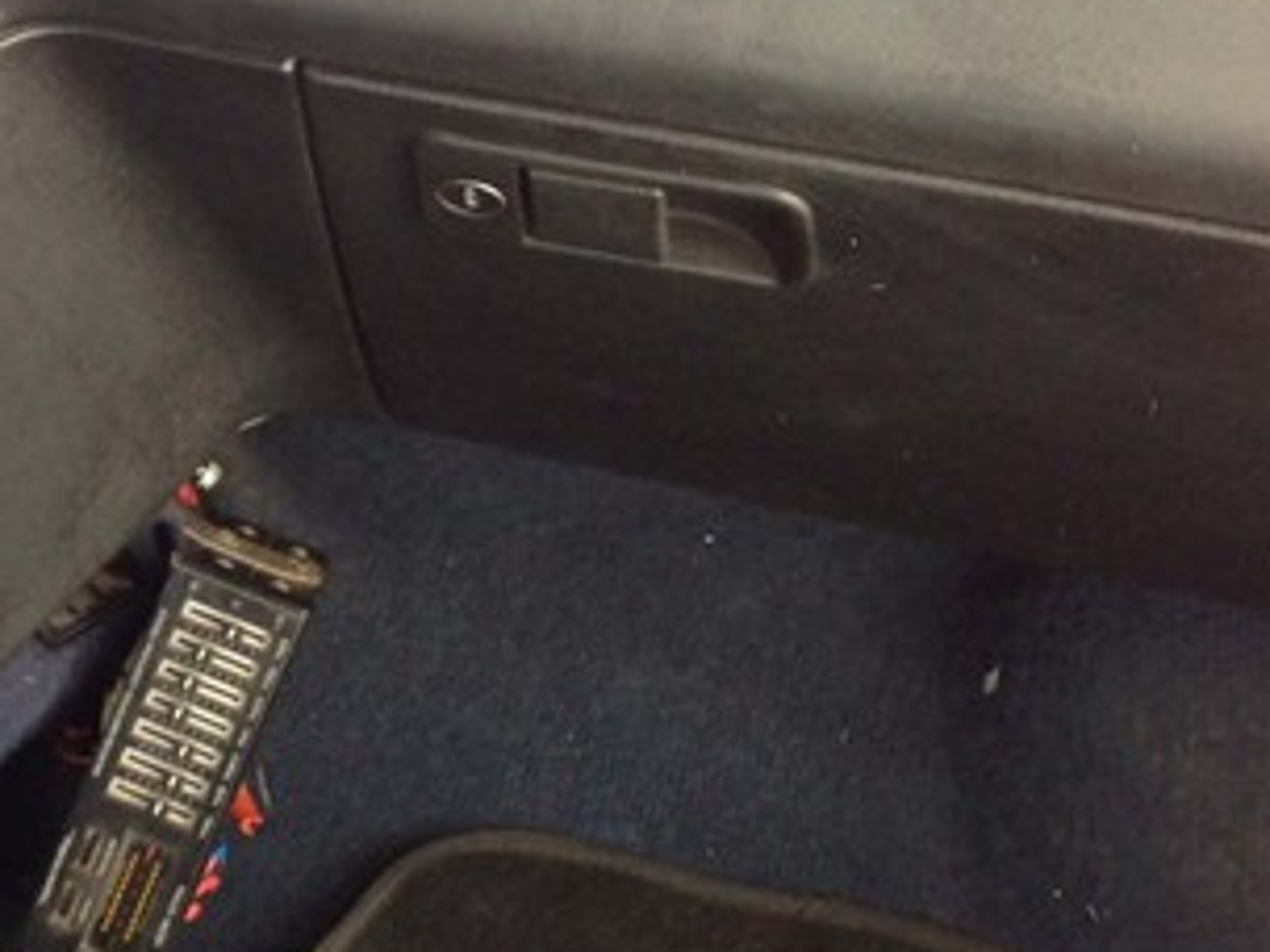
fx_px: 4072
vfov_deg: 13.3
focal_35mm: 111
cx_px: -706
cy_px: 409
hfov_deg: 16.0
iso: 64
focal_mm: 4.12
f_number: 2.4
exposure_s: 1/60
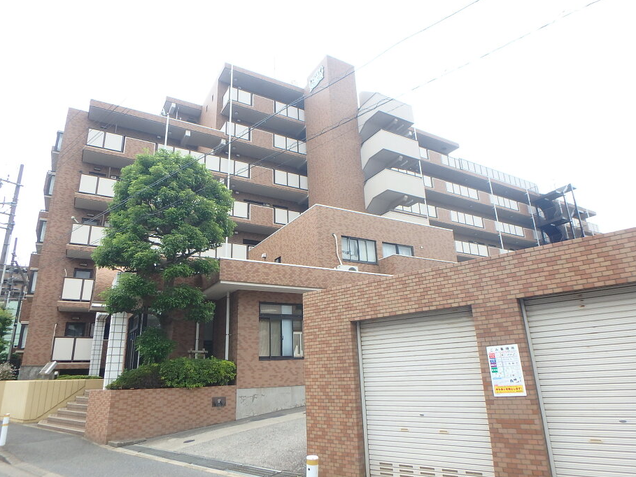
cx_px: 315
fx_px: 404
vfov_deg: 61.1
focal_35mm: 22
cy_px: 242
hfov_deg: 76.4
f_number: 3.5
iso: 125
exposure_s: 1/320
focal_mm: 3.7
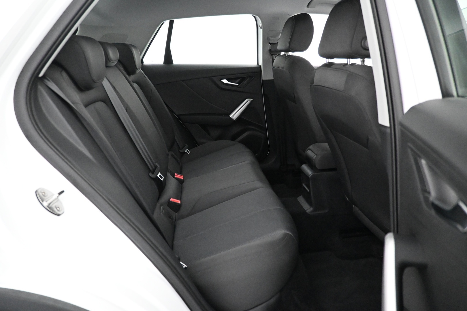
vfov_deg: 53.1
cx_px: 234
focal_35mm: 24
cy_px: 156
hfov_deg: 73.7
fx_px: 311
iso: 7200
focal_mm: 16
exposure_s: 1/60
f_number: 3.5
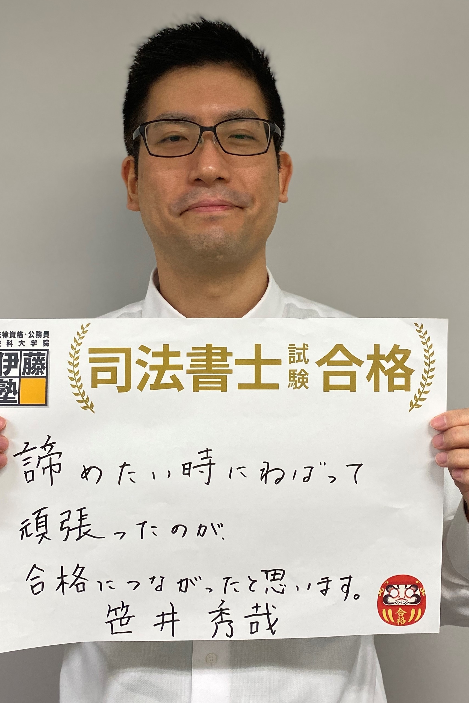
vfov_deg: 65.5
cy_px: 361
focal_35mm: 28
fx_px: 547
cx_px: 204
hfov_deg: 46.3
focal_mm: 4.25
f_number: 1.8
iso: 100
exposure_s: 1/100
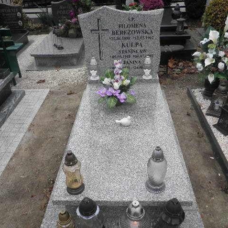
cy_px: 120
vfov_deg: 51.1
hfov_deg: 51.1
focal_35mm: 32
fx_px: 238
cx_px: 114
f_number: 3.5
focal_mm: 5
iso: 64
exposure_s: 1/100
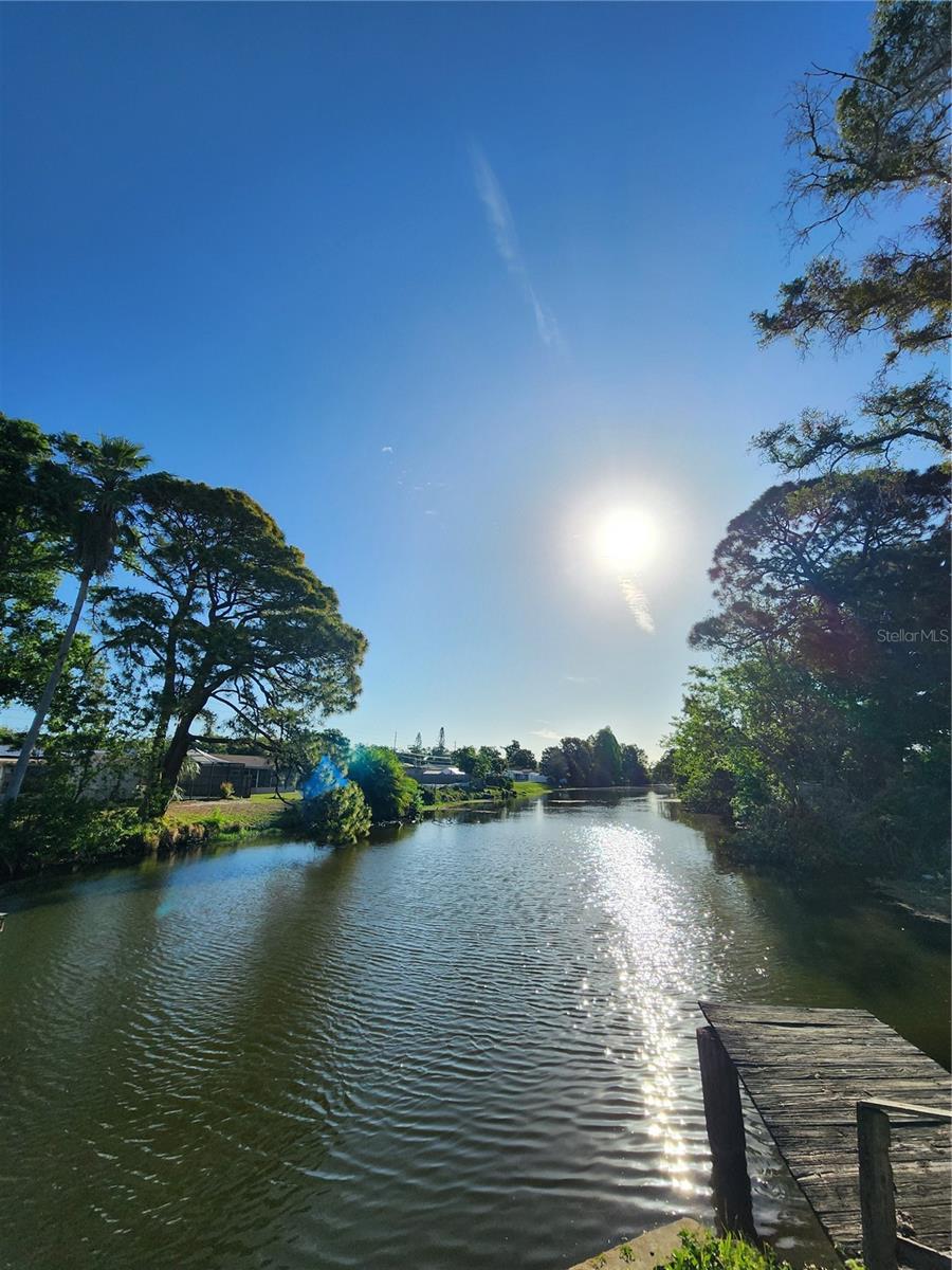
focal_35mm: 13
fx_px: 477
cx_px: 476
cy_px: 635
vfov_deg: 106.2
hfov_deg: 89.9
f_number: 2.2
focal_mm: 2.2
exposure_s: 1/4432
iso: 50
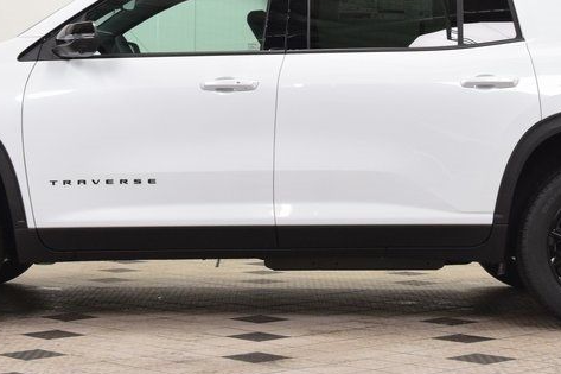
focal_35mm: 104
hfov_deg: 19.6
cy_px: 121
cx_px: 272
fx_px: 1620
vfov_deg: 13.1
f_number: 8
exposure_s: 1/60
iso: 1600
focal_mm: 32
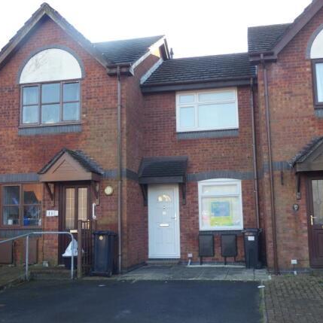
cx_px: 165
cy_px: 164
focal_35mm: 42
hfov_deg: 40.0
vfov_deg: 40.0
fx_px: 443
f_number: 3.4
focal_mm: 6.2
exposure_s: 1/80
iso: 80
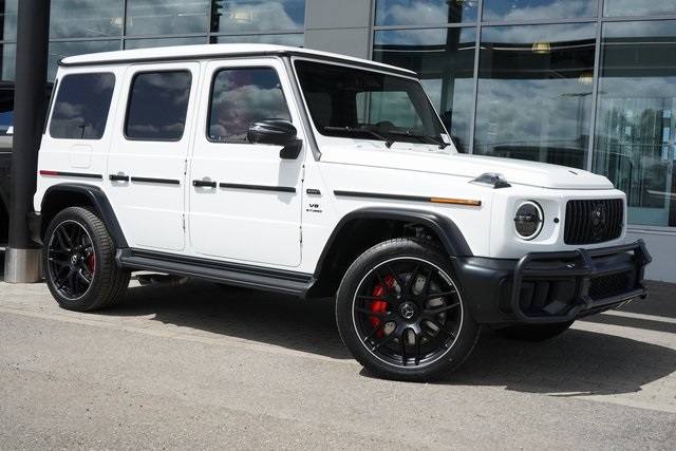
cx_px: 338
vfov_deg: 31.2
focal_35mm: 43
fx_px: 808
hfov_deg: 45.4
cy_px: 226
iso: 5000
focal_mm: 43
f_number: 13
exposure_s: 1/5000
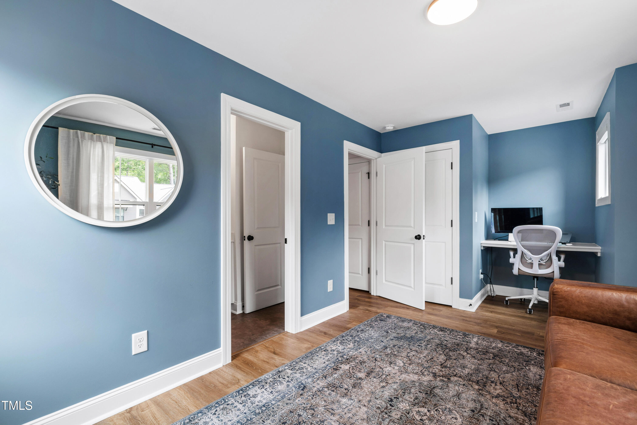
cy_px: 212
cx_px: 318
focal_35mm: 15
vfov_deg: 77.3
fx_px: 265
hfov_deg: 100.4
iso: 100
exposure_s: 1/4
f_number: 8
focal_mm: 10
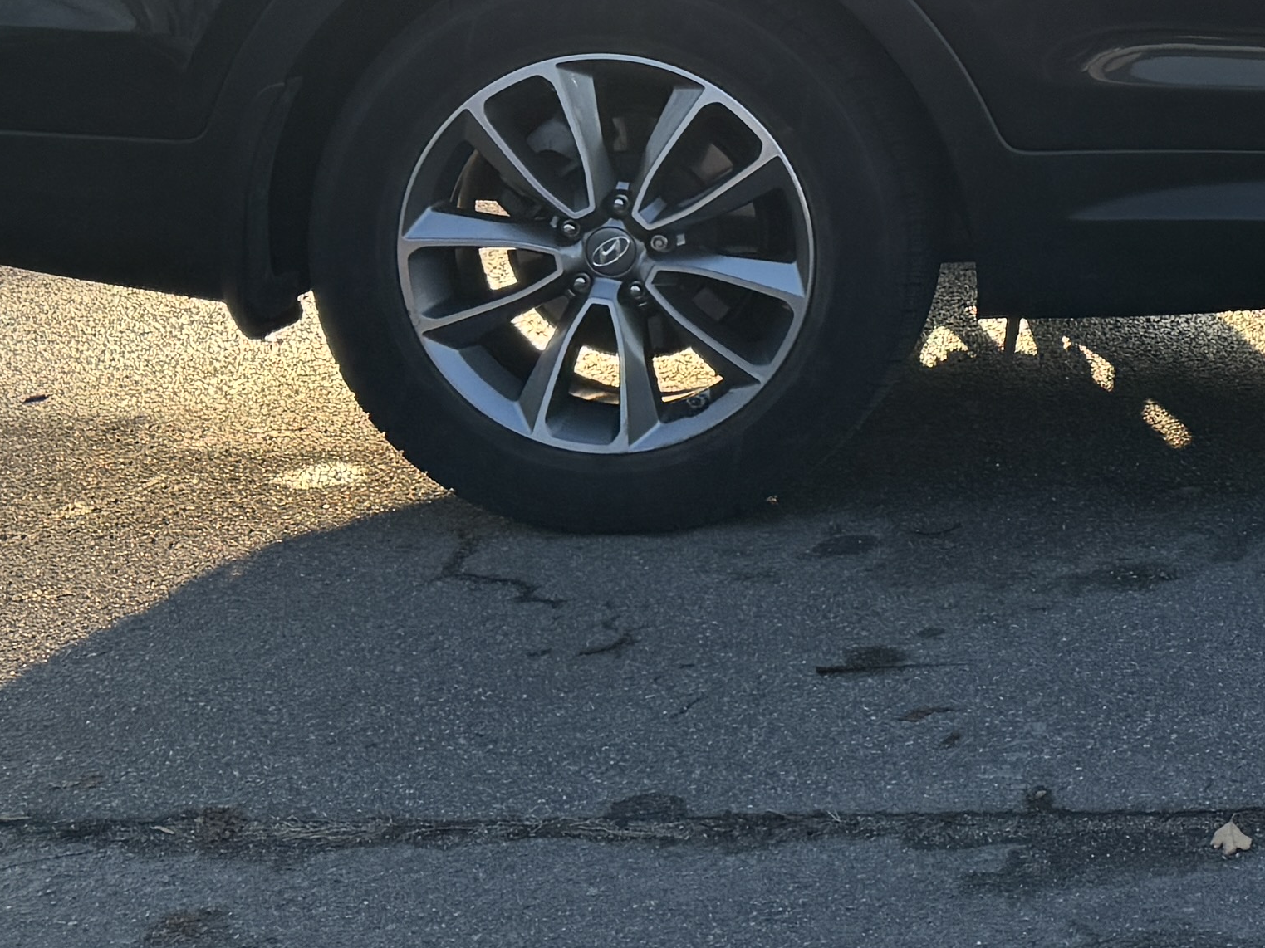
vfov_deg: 15.9
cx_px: 1677
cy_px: -122
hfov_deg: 19.9
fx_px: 3289
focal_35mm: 90
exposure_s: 1/2415
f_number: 1.78
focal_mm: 6.76
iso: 80
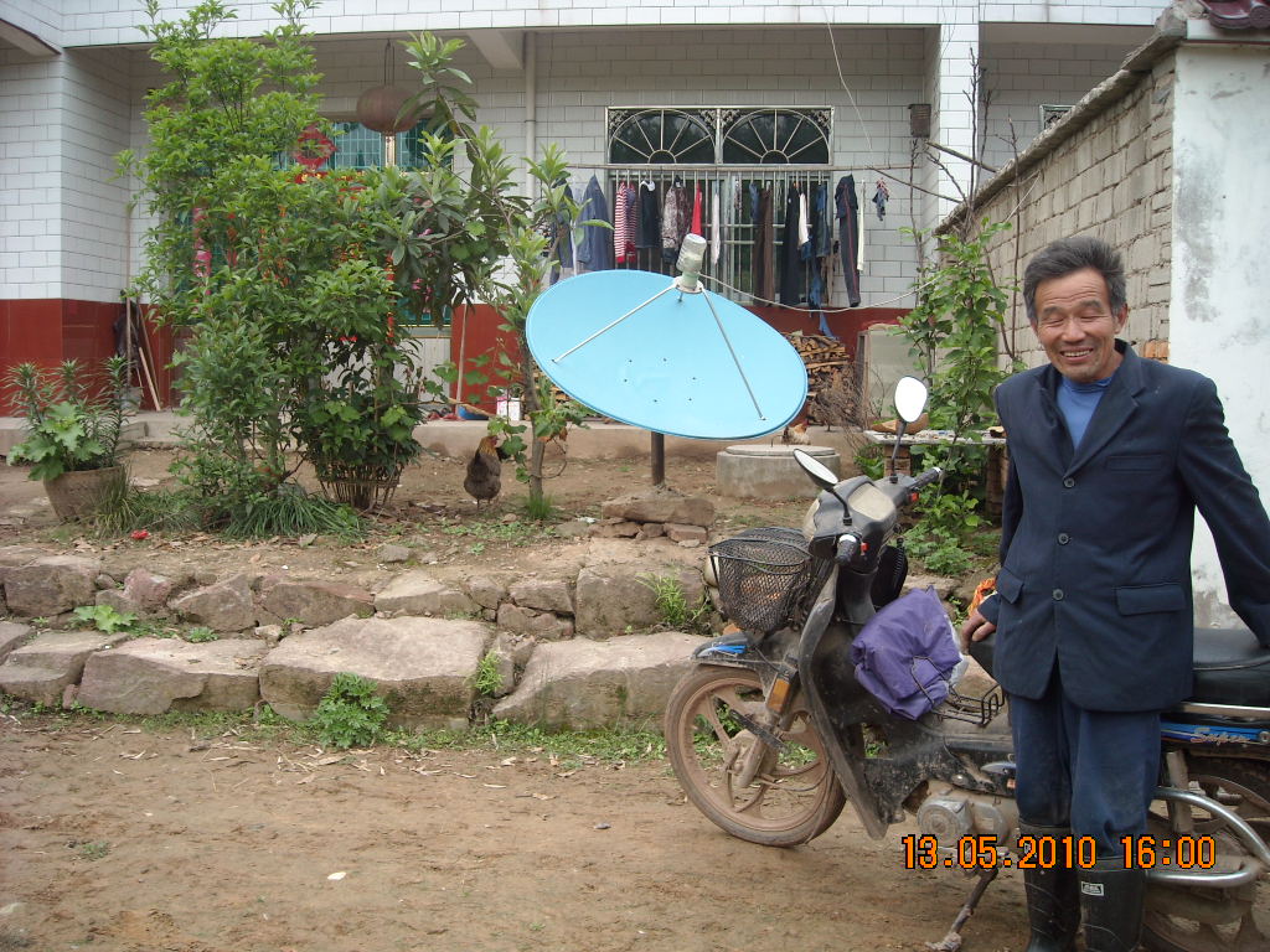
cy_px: 476
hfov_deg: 52.6
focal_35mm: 35
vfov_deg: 40.7
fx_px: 1284
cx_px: 635
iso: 64
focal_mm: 5.7
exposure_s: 1/209
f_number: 2.8
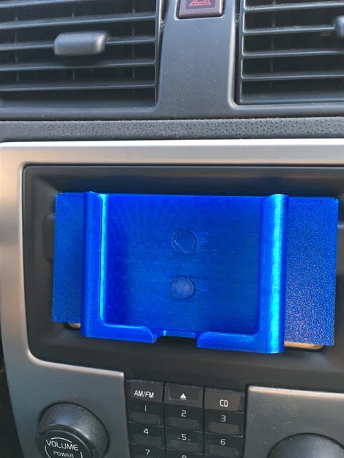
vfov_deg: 61.7
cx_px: 172
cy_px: 229
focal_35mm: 29
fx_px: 384
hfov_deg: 48.2
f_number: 2.2
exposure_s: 1/33
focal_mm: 4.15
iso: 50
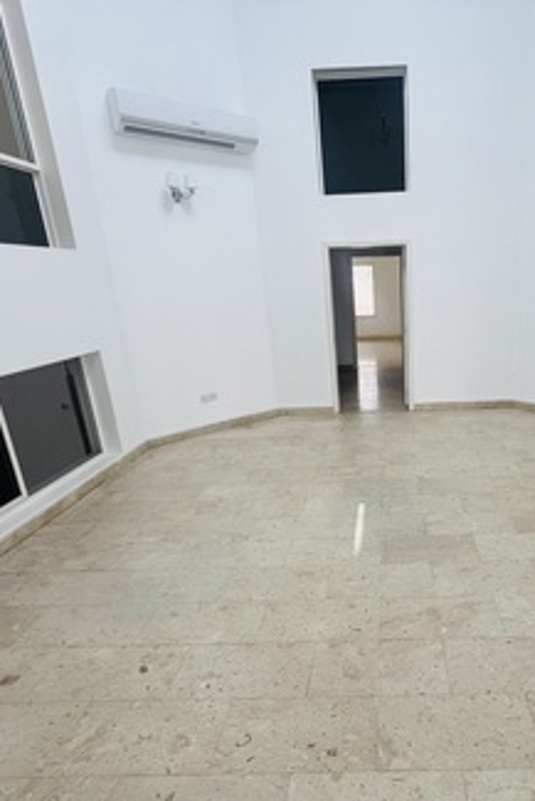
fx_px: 423
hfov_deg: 61.9
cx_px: 383
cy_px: 420
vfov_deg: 86.8
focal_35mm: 19
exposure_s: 1/99
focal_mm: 1.57
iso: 40
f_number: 1.8
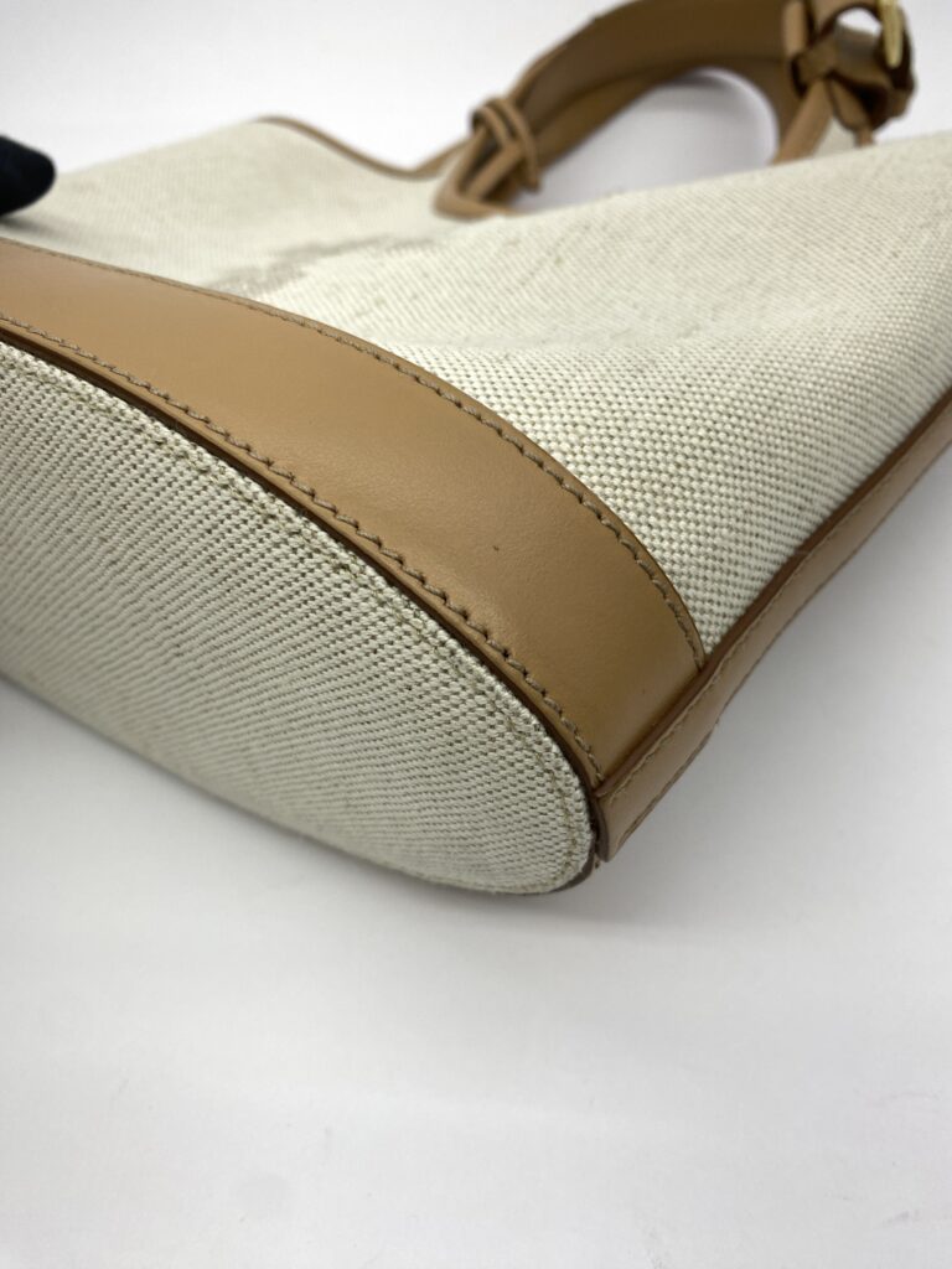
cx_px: 476
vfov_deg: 69.4
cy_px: 634
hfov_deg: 54.9
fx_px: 917
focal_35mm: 25
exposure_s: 1/133
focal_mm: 4.25
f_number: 1.8
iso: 32
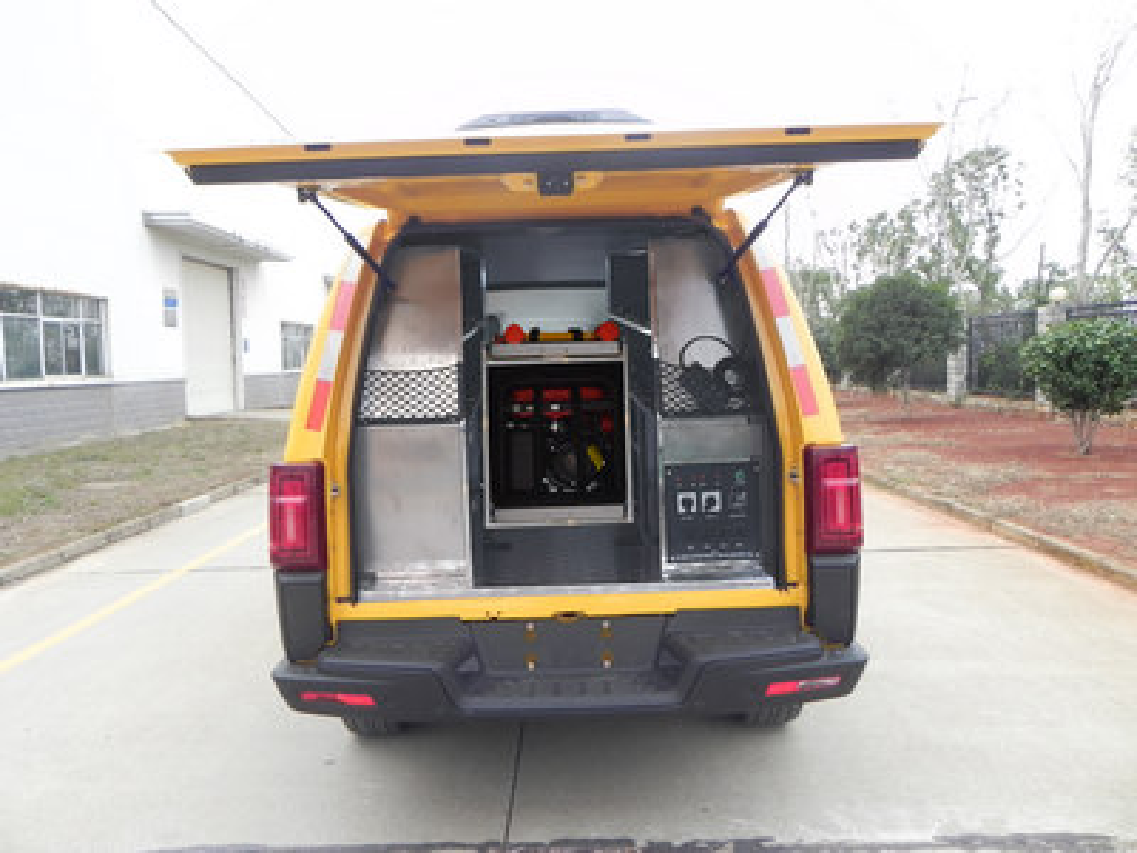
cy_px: 426
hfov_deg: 67.3
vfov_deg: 53.1
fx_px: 854
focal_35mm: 26
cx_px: 568
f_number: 4
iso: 160
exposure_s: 1/132
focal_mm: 4.6
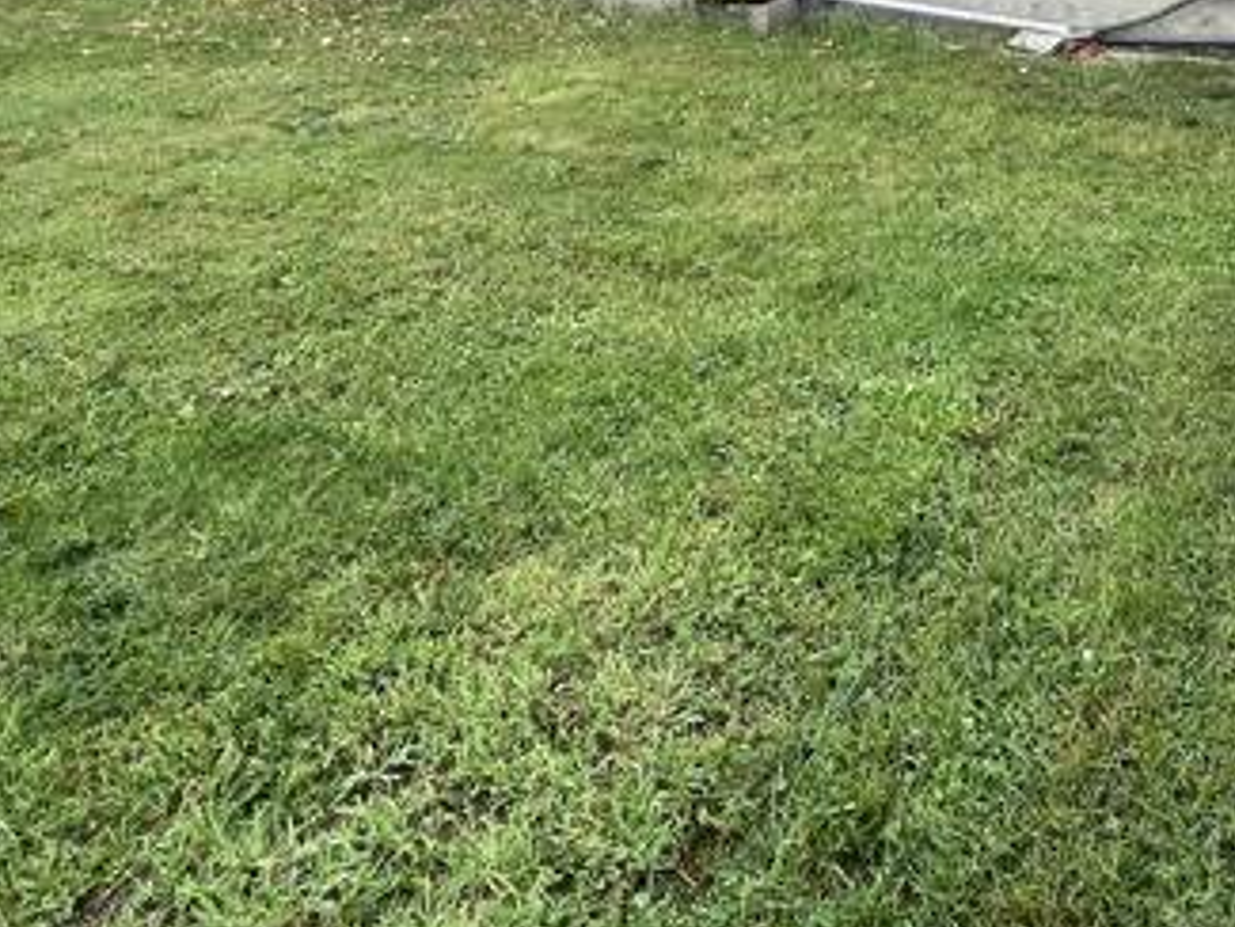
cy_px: -163
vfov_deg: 35.5
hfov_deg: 54.0
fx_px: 1142
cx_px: 935
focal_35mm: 32
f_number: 1.8
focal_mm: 1.57
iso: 32
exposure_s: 1/99
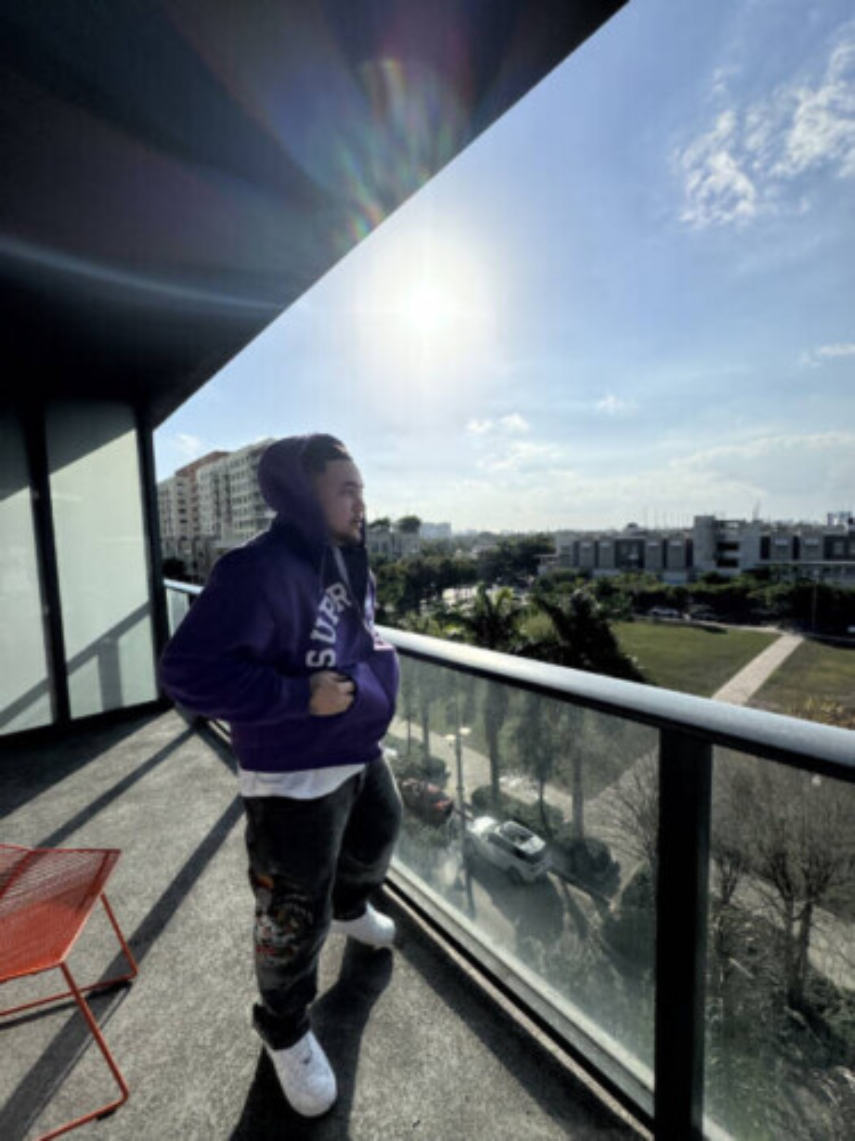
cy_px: 570
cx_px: 428
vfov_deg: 102.1
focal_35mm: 14
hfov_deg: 85.7
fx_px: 461
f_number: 2.2
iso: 40
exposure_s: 1/6135
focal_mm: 2.22
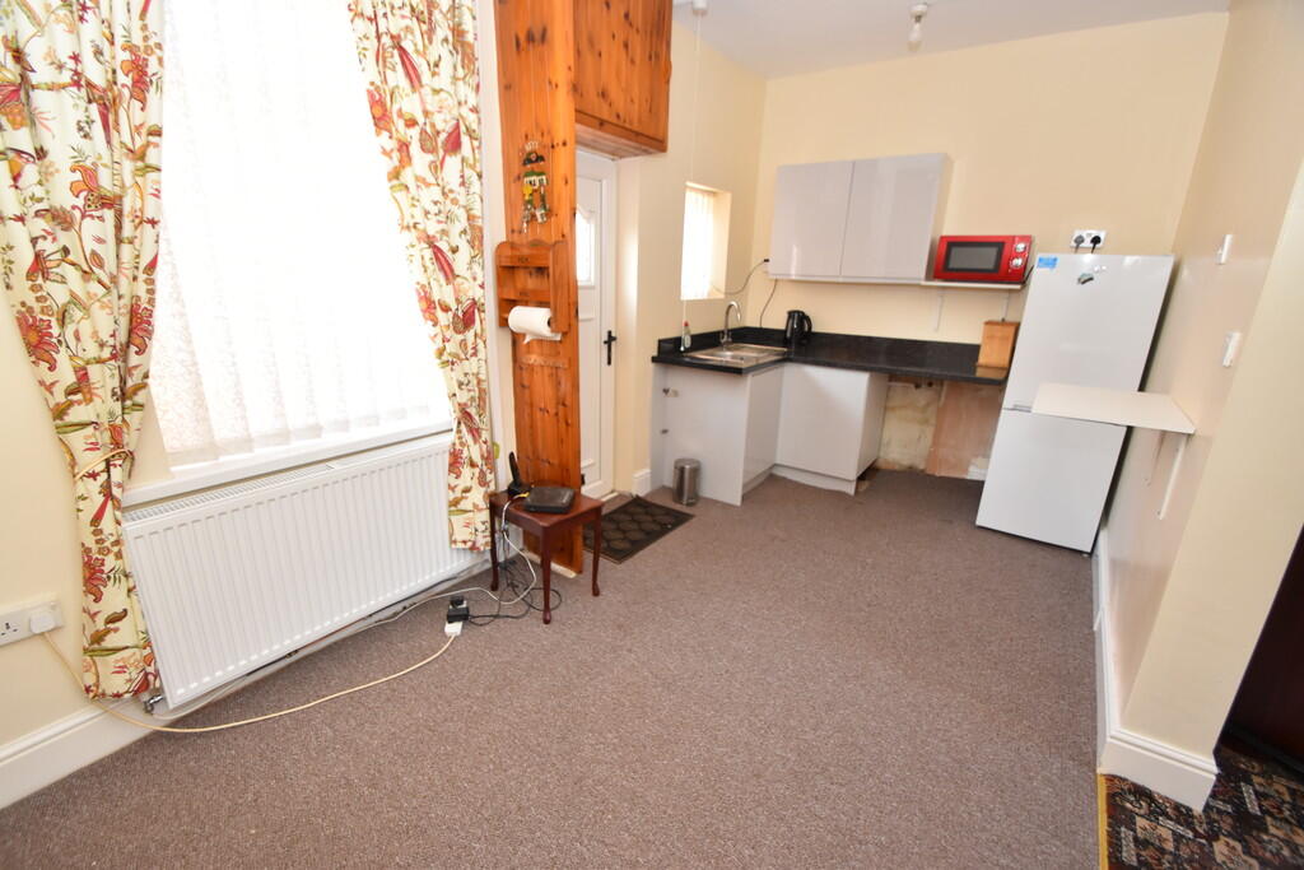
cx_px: 652
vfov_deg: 77.3
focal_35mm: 15
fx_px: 543
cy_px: 435
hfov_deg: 100.4
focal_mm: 10
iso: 800
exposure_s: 1/100
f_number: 5
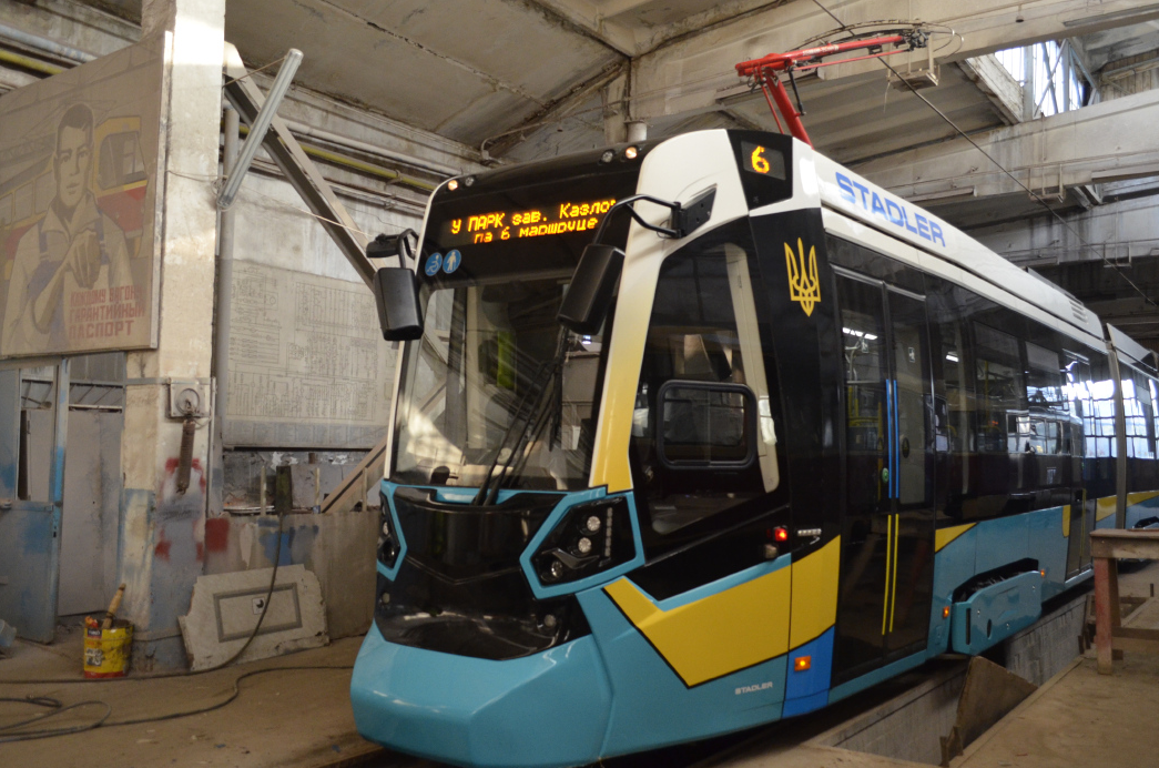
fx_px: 996
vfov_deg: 42.1
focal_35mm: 31
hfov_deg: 60.4
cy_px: 383
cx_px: 581
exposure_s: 1/400
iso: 1600
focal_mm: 18
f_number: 3.5
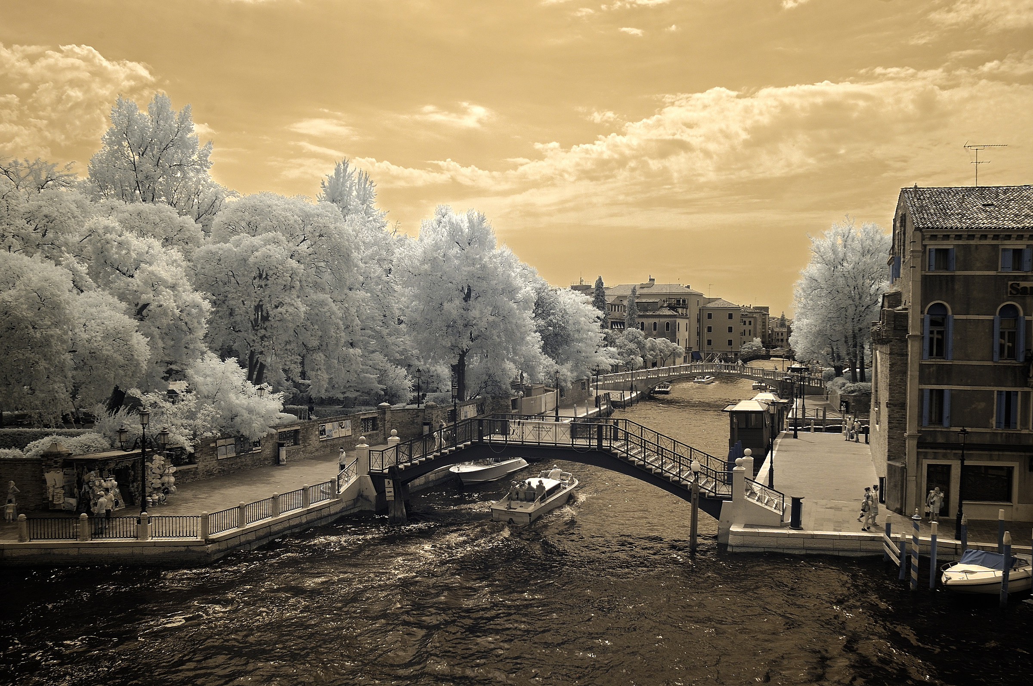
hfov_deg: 62.0
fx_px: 860
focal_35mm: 30
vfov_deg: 43.5
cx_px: 516
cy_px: 343
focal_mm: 20
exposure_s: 1/200
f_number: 8
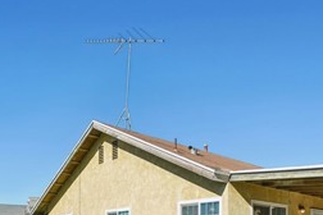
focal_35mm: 33
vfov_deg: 35.2
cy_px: 227
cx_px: 254
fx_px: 296
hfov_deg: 53.8
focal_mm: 13
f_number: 8
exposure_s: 1/320
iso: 100
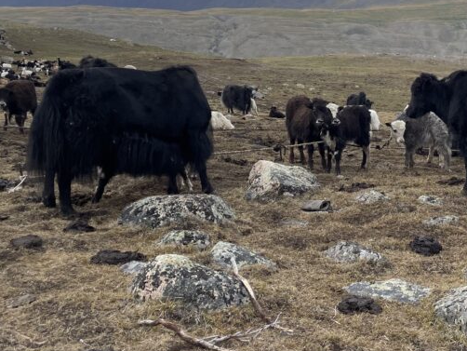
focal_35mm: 53
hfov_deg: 35.3
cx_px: 355
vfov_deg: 27.3
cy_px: 108
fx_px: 715
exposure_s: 1/540
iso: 32
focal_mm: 4.2
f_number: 1.6
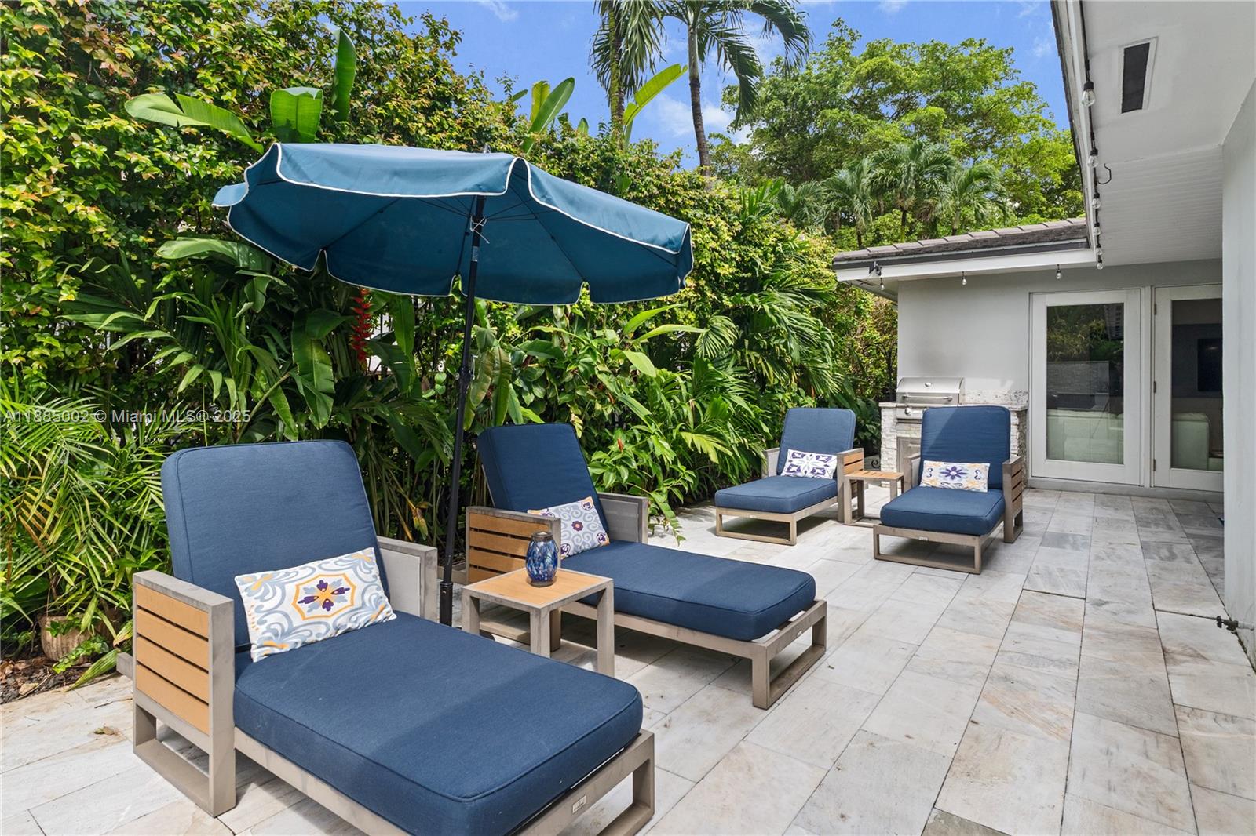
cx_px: 628
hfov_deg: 90.0
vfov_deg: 67.4
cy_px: 418
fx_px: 628
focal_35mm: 18
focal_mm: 12
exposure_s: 1/250
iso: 400
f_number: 8
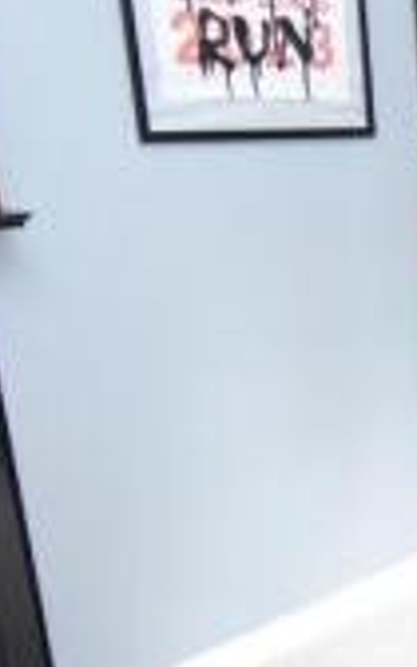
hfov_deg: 19.6
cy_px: 419
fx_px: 946
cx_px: 715
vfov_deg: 38.6
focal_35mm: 52
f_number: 4
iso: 6400
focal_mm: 12
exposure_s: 1/60
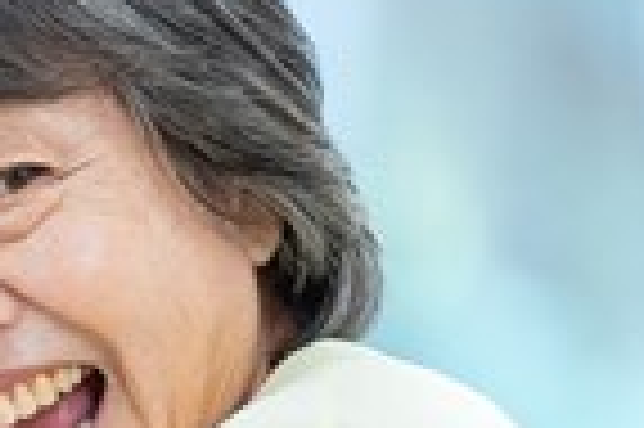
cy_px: 658
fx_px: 12150
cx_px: -405
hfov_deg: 3.0
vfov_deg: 2.0
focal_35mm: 680
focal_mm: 135
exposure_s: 1/160
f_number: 1.8
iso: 800
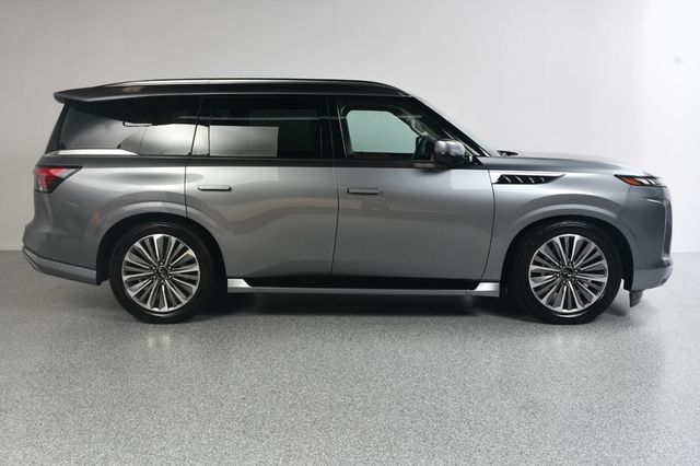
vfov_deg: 38.8
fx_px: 661
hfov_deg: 55.8
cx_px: 350
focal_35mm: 34
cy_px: 233
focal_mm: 23
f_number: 11
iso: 100
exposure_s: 1/160
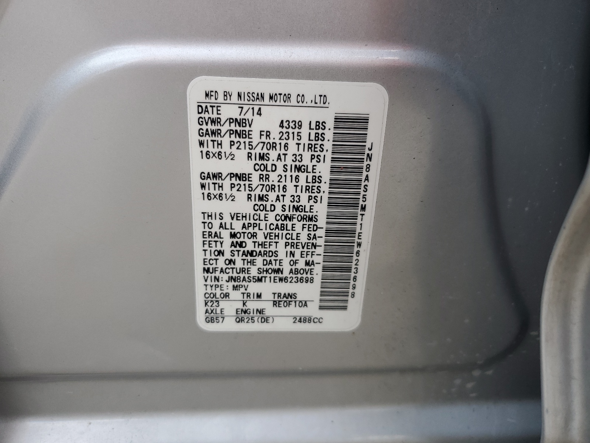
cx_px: 295
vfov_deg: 53.1
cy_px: 222
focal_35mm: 26
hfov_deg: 67.3
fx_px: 443
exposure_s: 1/385
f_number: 1.5
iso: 50
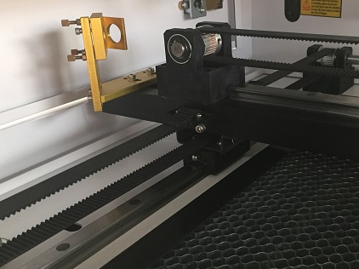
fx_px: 456
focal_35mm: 44
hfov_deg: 42.1
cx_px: 255
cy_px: 123
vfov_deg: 32.8
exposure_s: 1/33
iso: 200
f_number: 2.2
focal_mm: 4.15
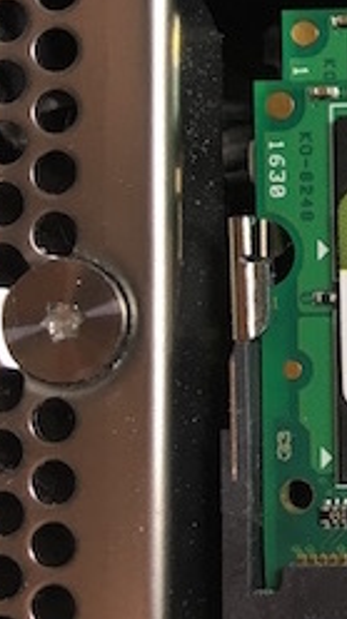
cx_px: 774
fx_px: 1361
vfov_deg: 25.6
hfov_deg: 12.2
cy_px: 272
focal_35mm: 83
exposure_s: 1/30
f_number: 2.2
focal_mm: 4.15
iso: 50
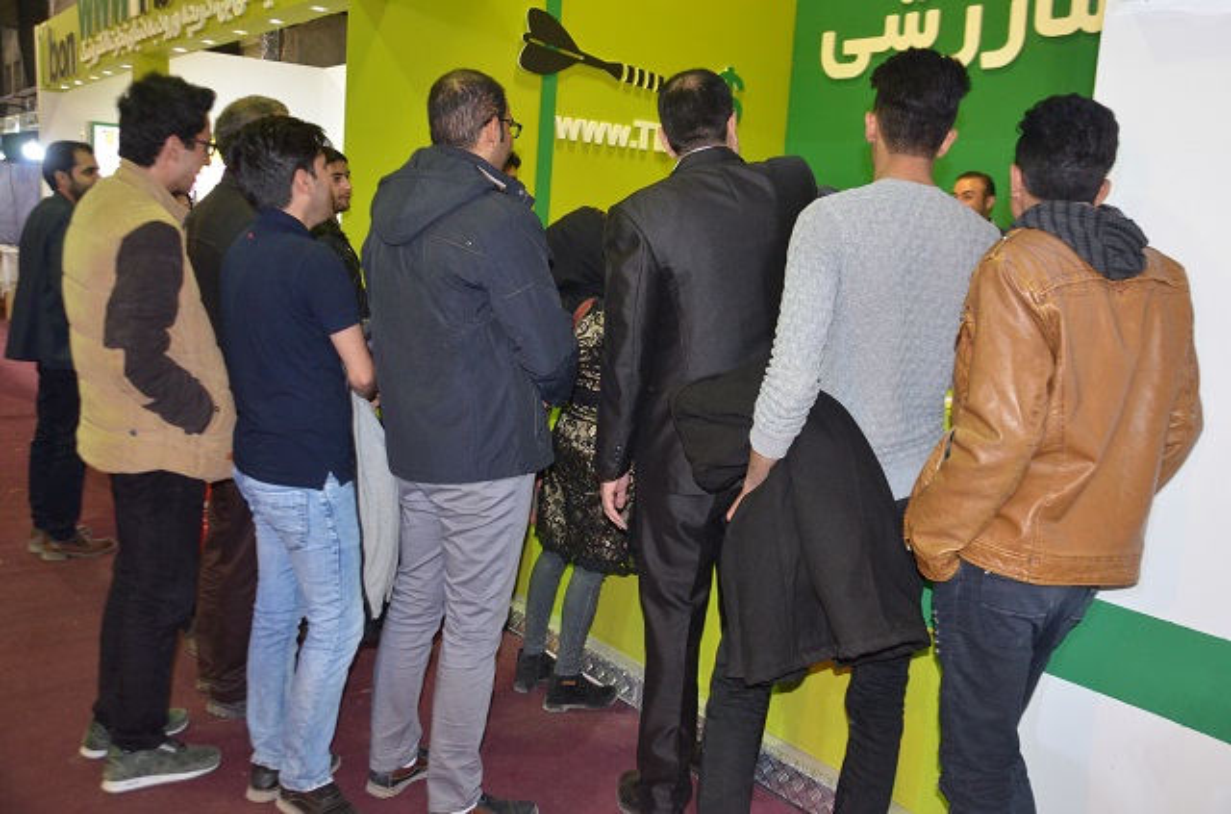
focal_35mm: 32
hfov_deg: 59.6
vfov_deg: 41.5
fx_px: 1074
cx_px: 616
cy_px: 407
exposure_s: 1/60
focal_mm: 21
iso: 1600
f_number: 3.8
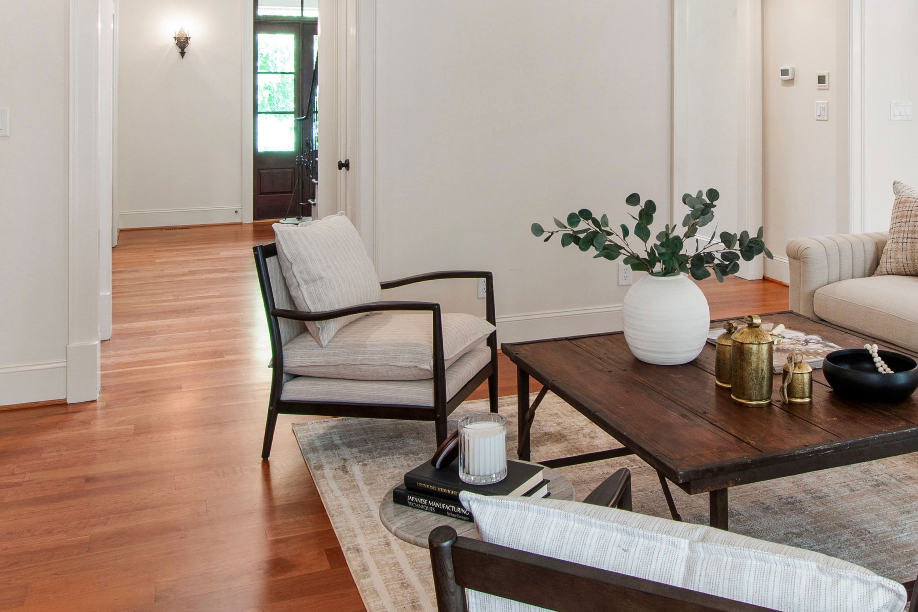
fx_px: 918
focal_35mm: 36
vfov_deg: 35.4
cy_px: 104
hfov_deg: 52.5
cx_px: 584
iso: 100
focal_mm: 10
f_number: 8
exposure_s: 1/1.67
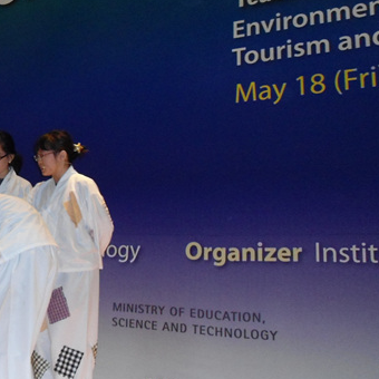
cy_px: 212
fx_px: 669
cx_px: -43
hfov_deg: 28.6
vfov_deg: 31.6
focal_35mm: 54
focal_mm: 4.7
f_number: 2.8
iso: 400
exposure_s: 1/30
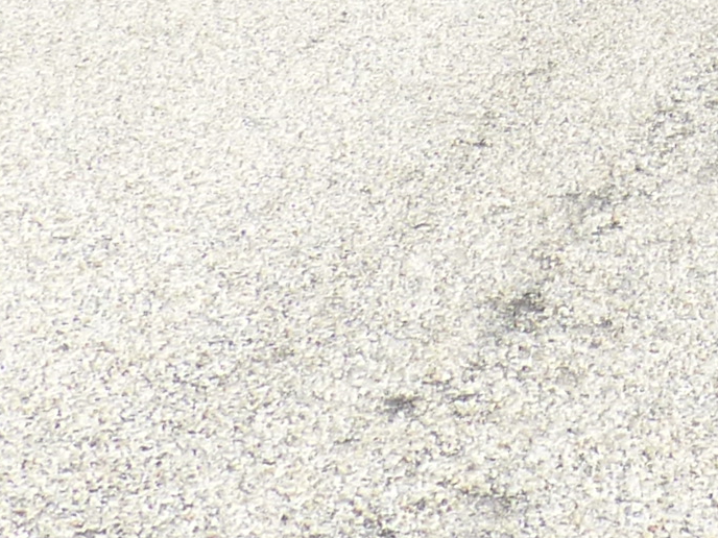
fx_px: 2779
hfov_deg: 13.9
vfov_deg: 10.8
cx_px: 1037
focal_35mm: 134
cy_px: -210
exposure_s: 1/1000
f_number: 3.2
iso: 100
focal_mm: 3.58
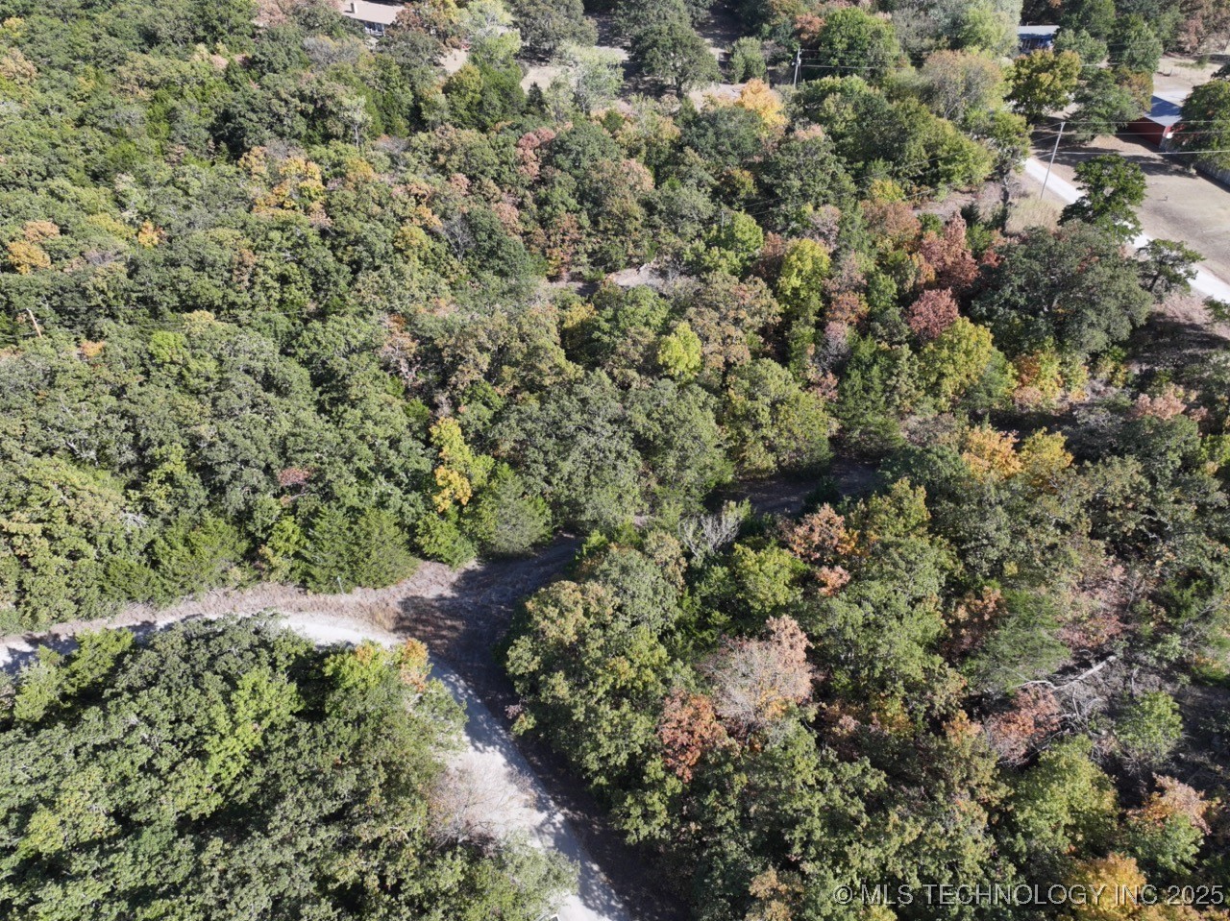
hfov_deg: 71.6
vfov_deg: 56.8
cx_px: 615
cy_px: 460
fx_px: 852
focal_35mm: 24
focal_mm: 12.29
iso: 100
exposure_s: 1/1000
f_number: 2.8
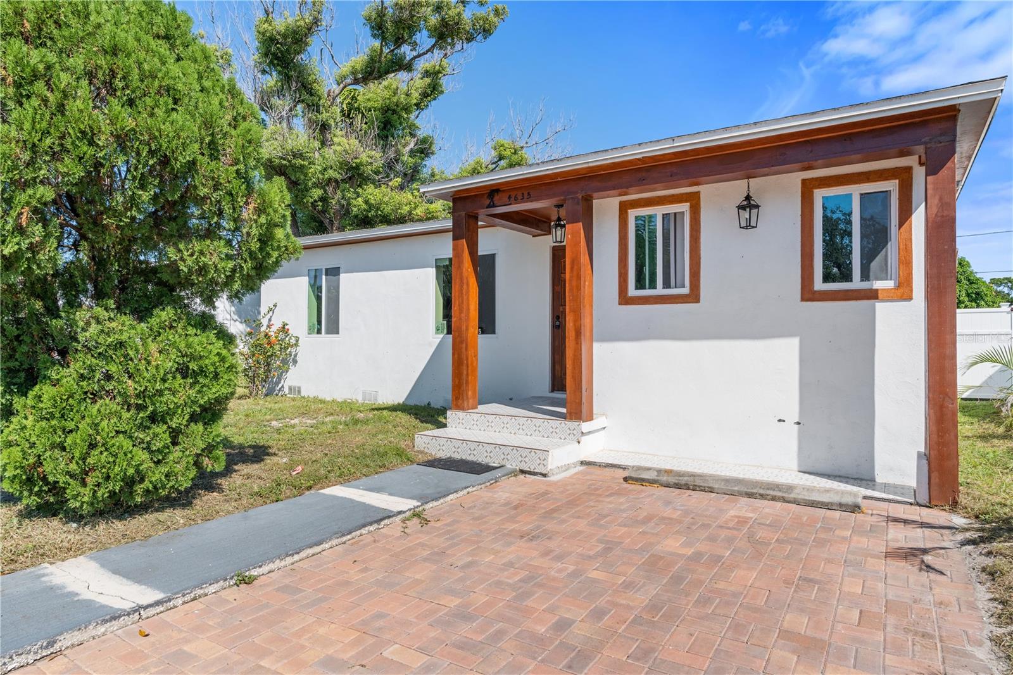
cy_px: 338
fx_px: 605
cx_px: 506
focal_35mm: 22
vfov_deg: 58.3
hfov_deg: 79.9
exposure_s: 1/200
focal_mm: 21.5
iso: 250
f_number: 9
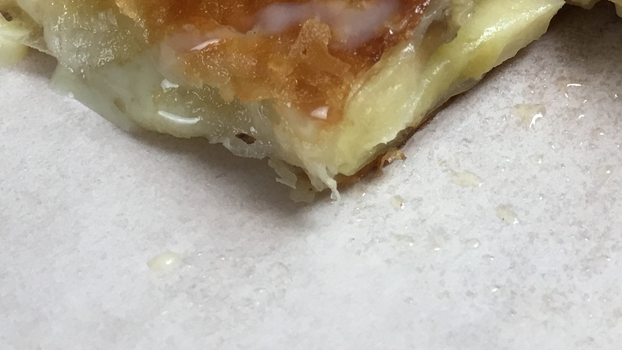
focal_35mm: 78
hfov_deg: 26.7
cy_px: -172
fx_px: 1287
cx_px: 494
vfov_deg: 14.5
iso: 32
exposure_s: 1/33
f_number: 2.2
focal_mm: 4.15
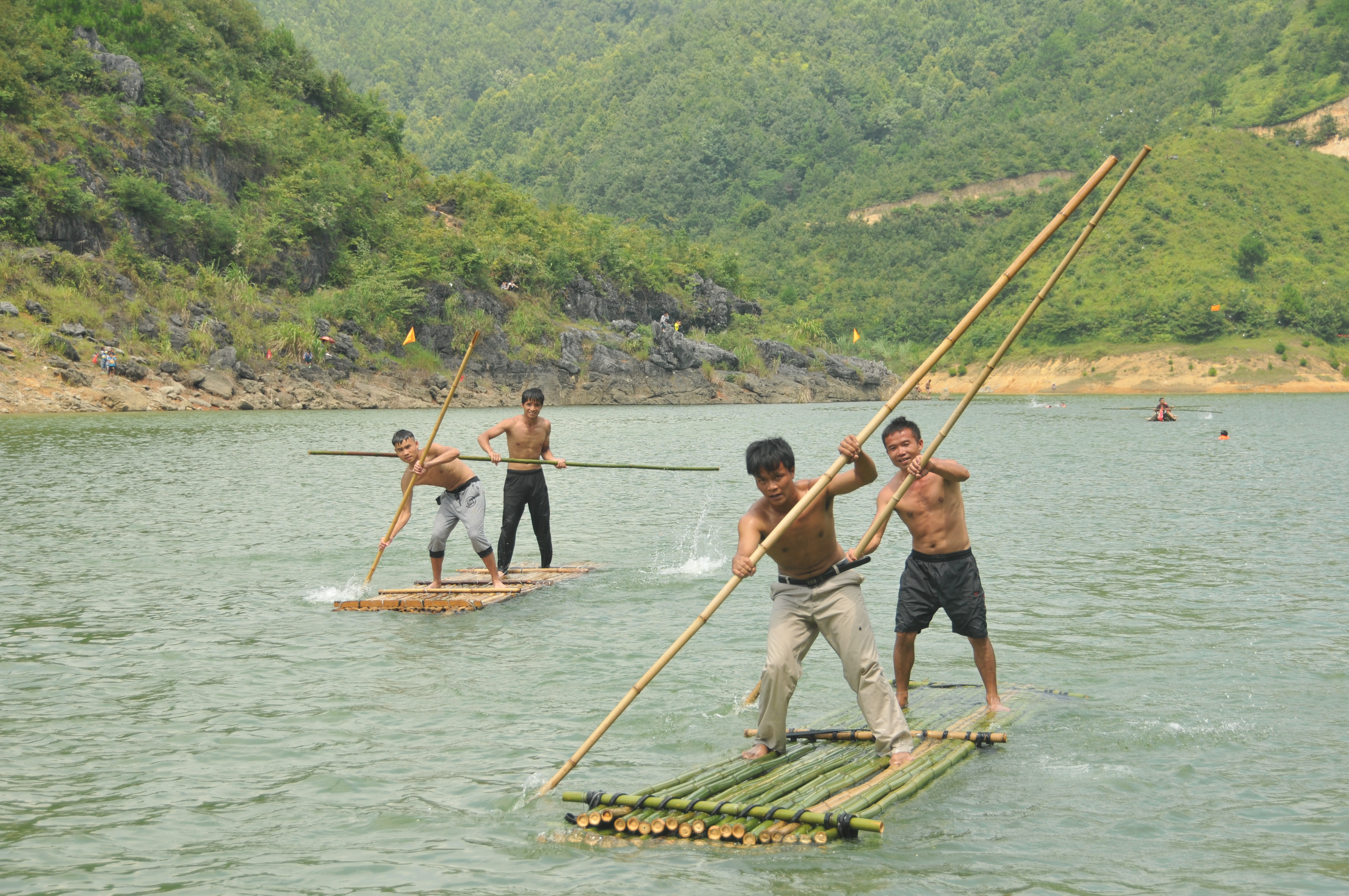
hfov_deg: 29.3
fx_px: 2582
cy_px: 448
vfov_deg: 19.7
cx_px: 674
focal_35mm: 69
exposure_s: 1/500
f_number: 5.6
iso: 200
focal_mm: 46
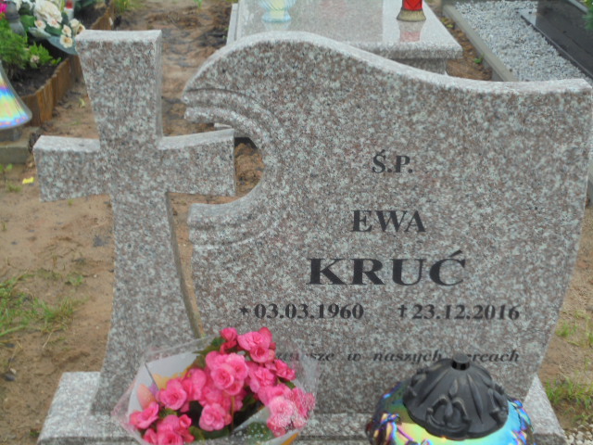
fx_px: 839
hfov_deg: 38.9
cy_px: 222
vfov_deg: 29.7
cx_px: 296
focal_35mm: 49
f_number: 4.8
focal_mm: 8.9
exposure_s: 1/60
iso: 100
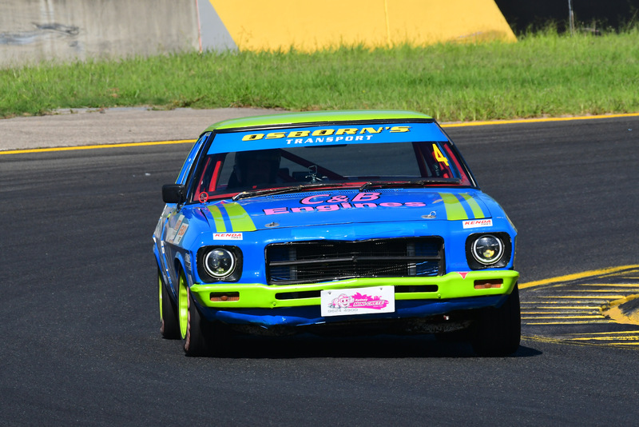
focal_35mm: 525
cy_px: 214
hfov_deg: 3.9
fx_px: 9322
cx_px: 320
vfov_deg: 2.6
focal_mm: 350
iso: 500
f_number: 13
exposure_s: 1/640
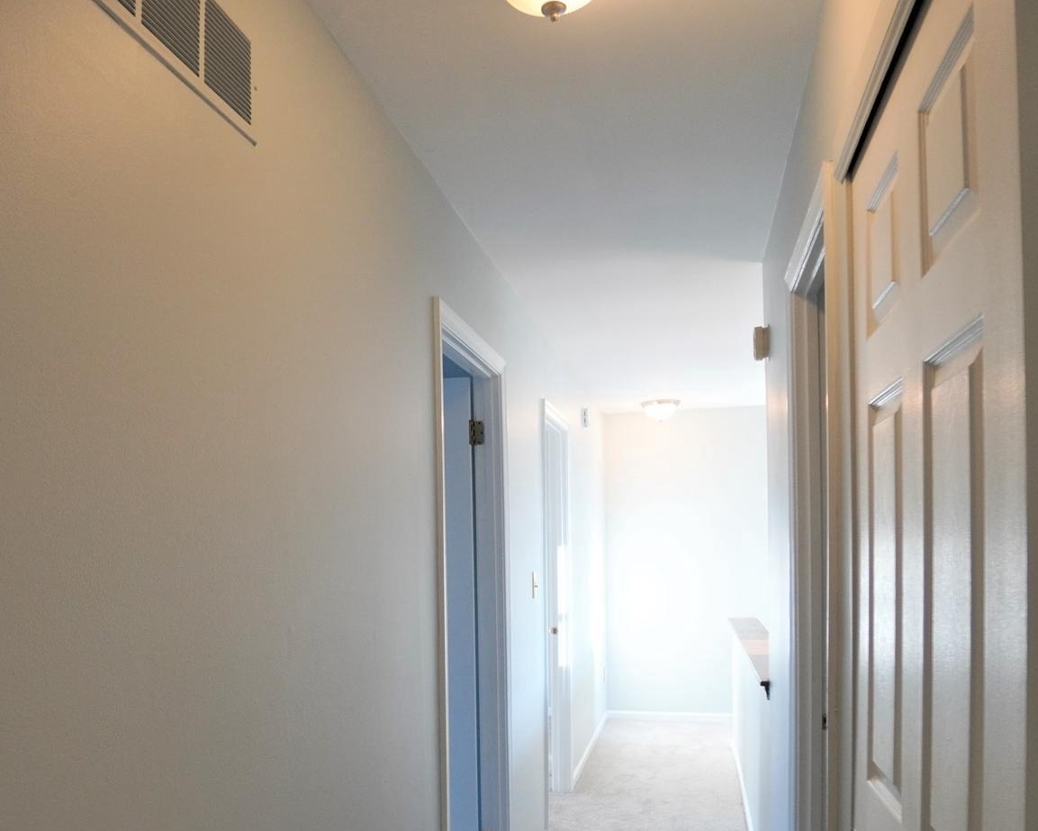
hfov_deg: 67.4
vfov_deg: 55.3
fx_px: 768
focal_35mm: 25
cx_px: 411
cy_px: 570
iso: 640
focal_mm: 10
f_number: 4
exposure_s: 1/160
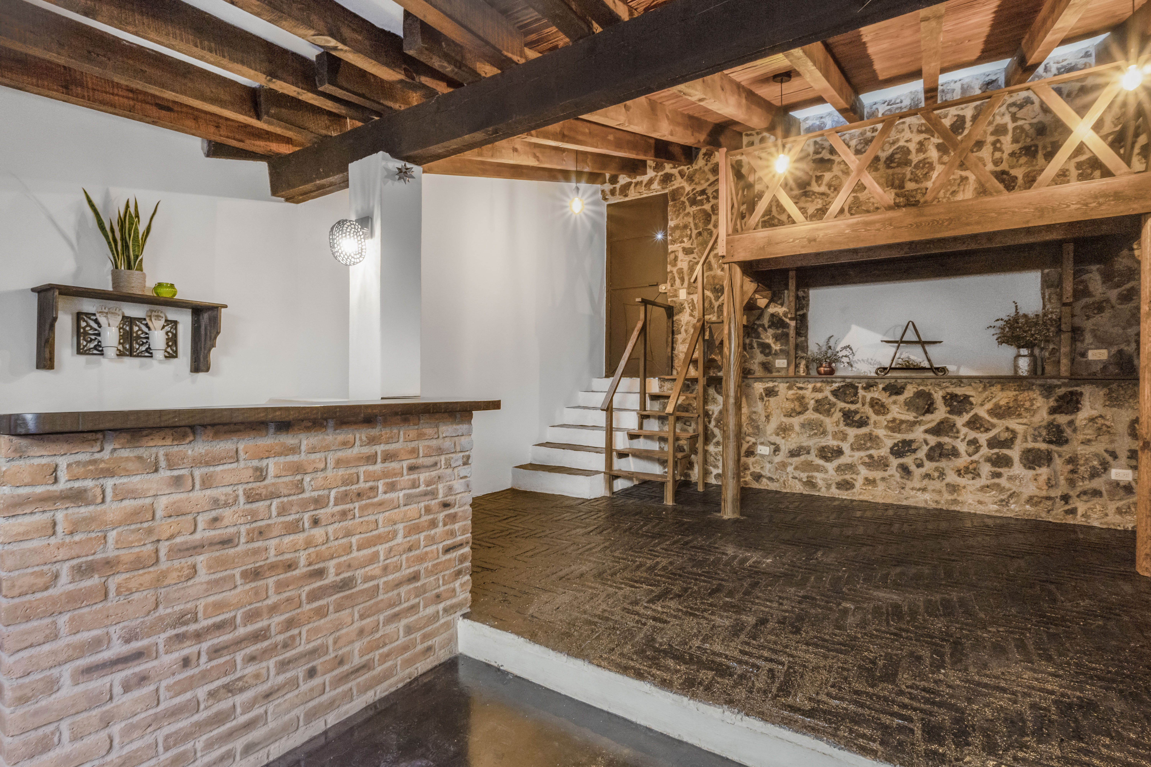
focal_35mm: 16
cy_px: 384
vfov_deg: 72.1
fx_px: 528
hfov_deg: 95.0
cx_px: 576
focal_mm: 11
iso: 1000
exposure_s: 1/4
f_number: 8
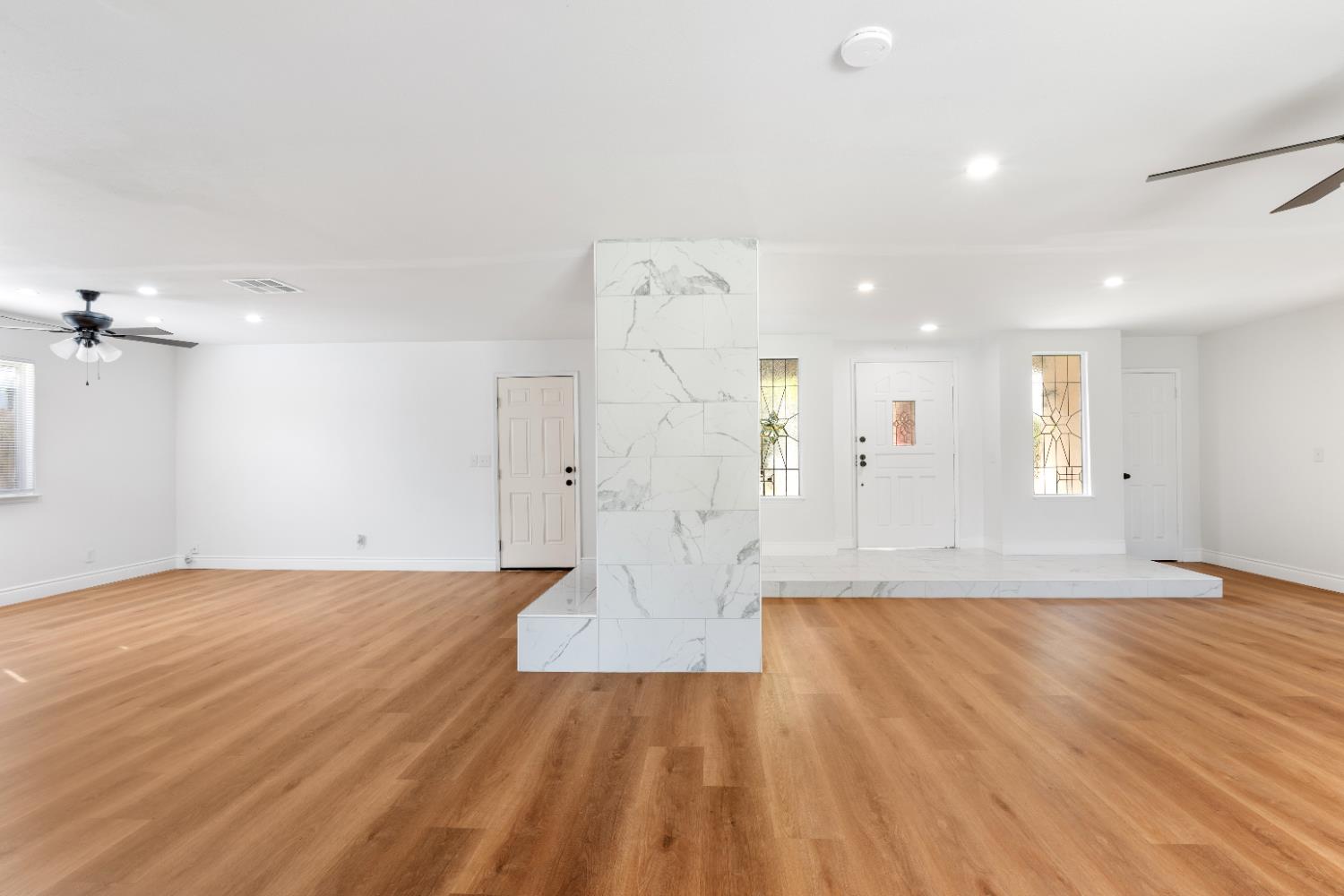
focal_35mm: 16
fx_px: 616
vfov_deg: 72.1
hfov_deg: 95.0
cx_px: 672
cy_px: 448
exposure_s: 1
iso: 100
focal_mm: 11
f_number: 8
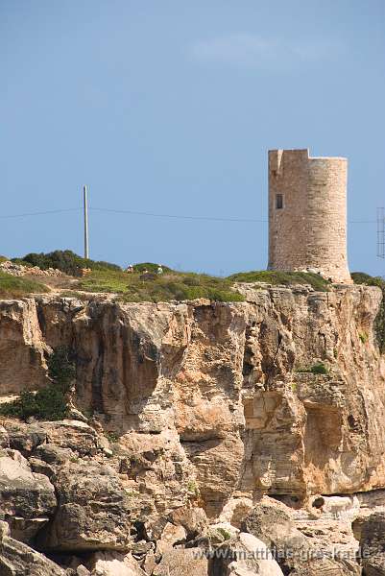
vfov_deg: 6.9
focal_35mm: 300
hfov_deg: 4.6
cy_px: 288
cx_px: 192
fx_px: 4804
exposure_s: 1/320
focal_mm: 200
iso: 200
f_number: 9
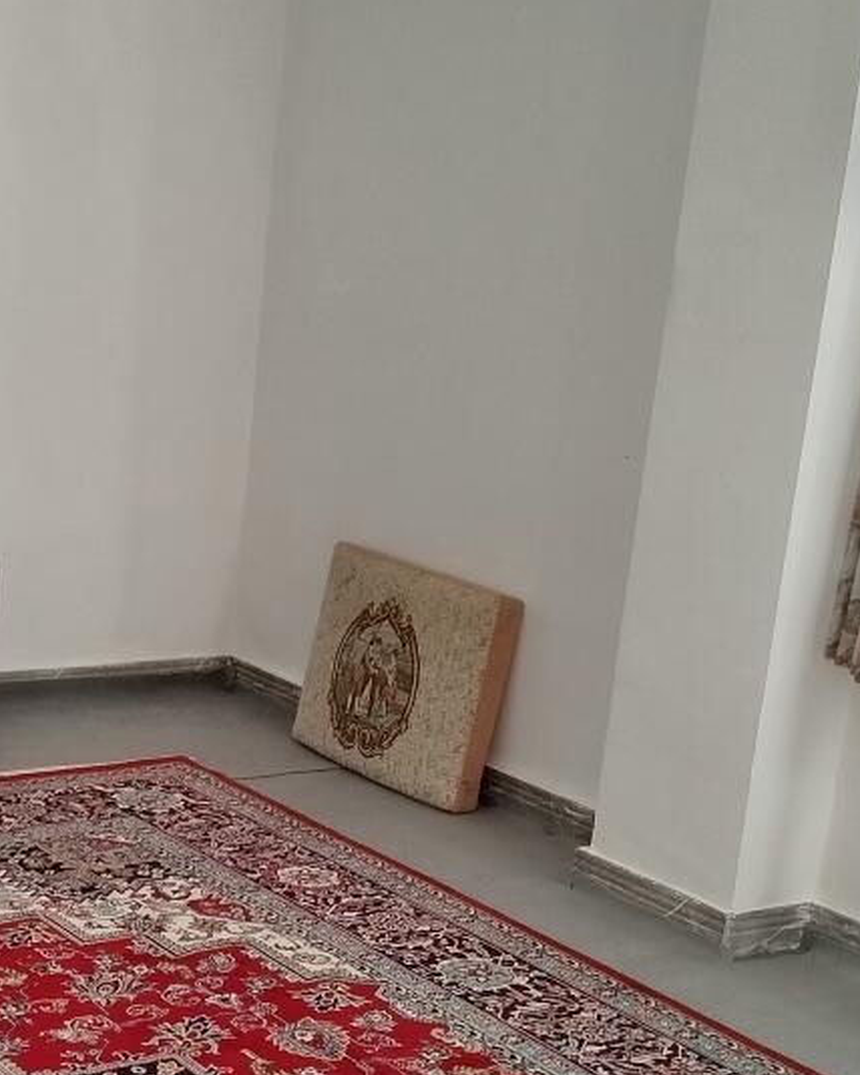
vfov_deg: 26.9
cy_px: 745
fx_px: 2227
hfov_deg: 21.5
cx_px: 141
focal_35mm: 70
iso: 80
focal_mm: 5.31
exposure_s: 1/100
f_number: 1.7
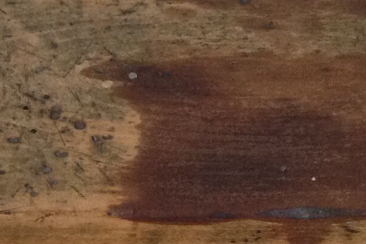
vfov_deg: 7.0
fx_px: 1982
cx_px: -132
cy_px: 296
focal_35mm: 195
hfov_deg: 10.3
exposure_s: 1/20
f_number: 2.4
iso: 125
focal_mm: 4.28
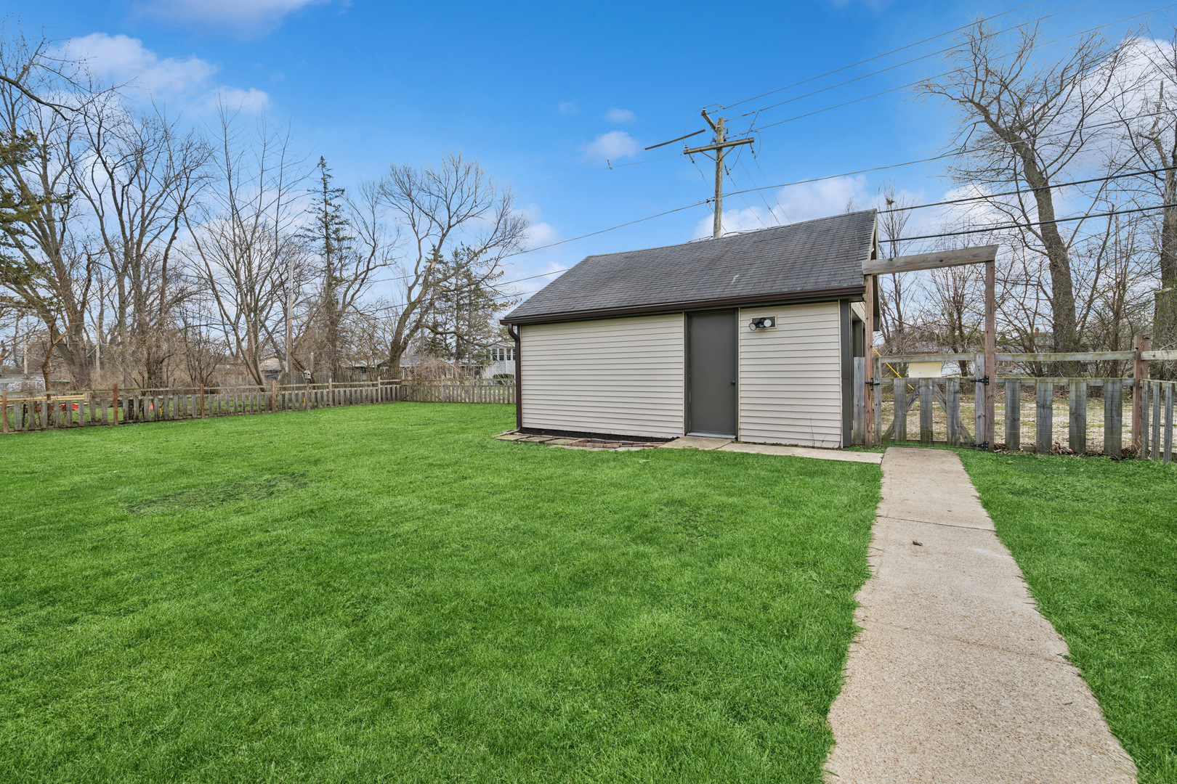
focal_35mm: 14
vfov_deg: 81.2
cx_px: 588
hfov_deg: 104.3
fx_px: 458
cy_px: 392
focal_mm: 14
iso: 200
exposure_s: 1/200
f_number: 8
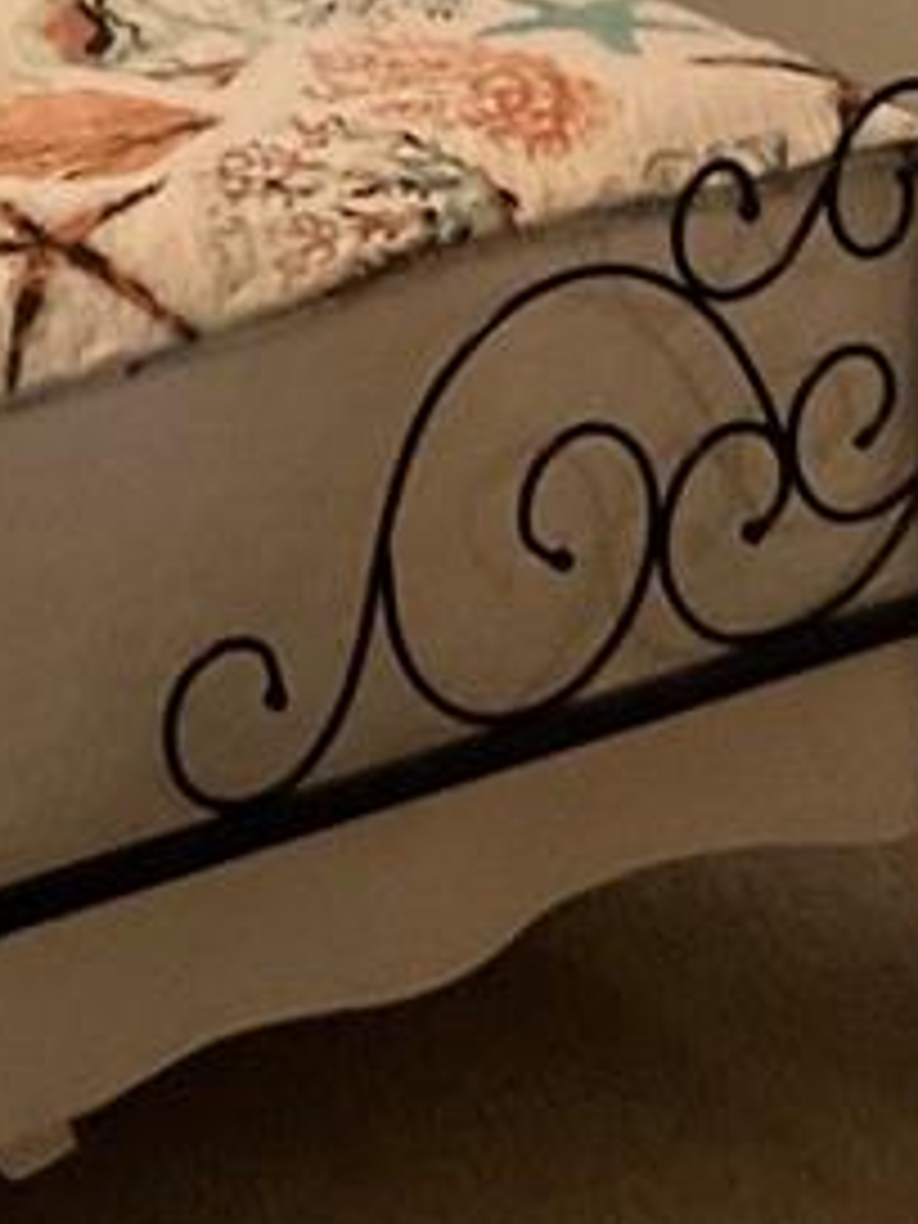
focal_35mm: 128
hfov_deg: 11.4
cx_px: -162
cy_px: -801
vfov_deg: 14.1
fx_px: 4526
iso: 250
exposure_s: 1/40
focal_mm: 3
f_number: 1.8
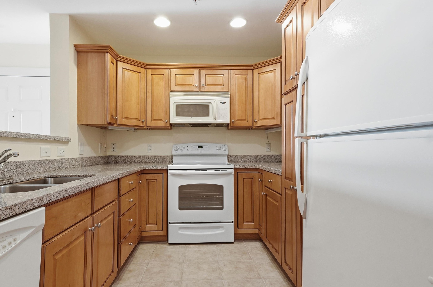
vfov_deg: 65.7
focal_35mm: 19
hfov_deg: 88.2
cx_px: 203
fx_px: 223
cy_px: 145
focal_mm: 11
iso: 800
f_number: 7.1
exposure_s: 1/160
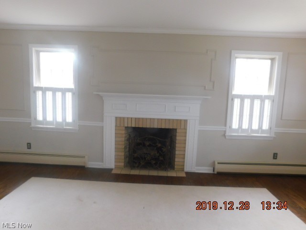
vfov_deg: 58.9
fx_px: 203
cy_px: 115
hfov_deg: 73.9
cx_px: 153
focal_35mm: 23
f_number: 3
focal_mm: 4
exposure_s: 1/30
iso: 160
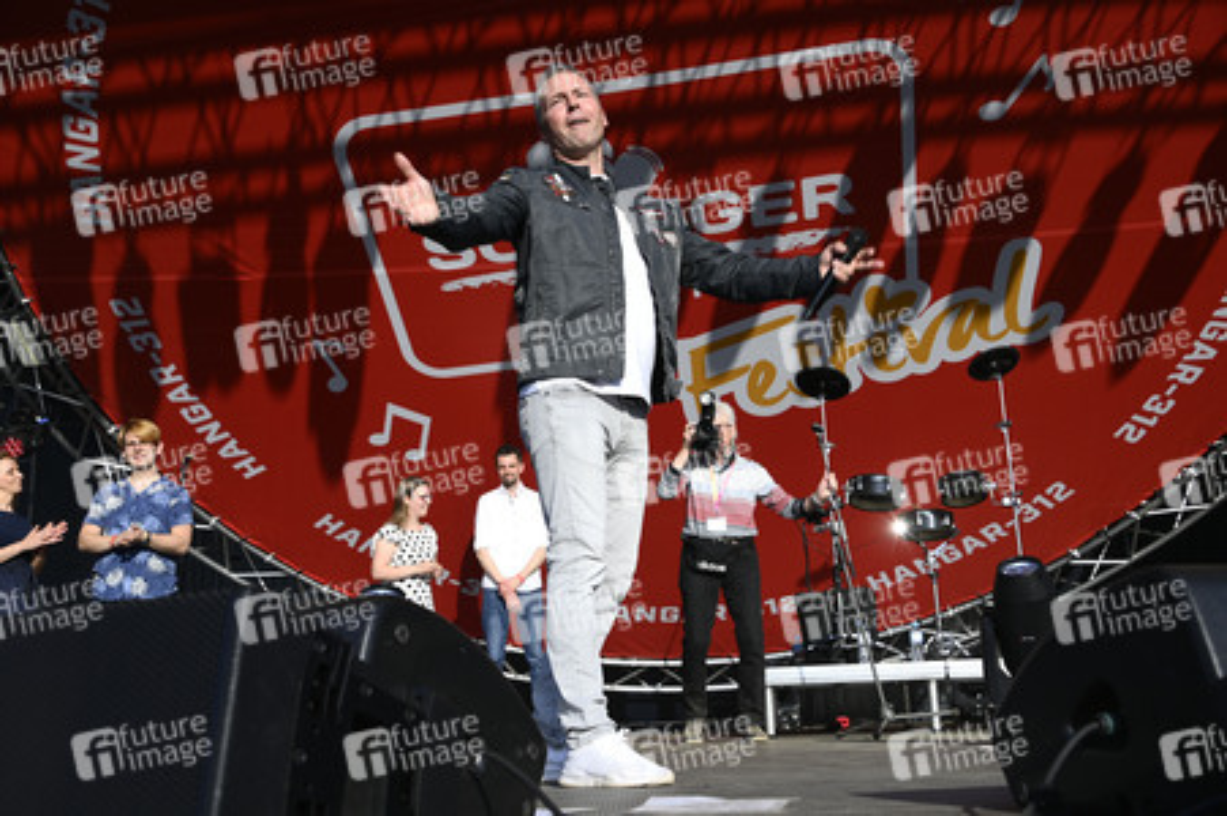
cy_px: 408
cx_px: 614
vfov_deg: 31.8
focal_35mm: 42
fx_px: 1430
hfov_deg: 46.4
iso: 400
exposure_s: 1/200
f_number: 6.3
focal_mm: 42
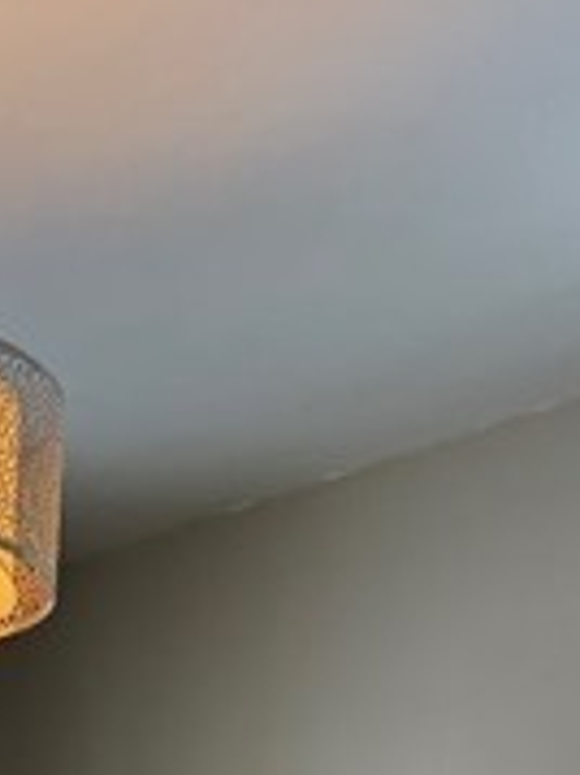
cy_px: 1312
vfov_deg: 16.5
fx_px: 2304
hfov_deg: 14.2
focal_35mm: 103
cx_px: 35
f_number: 1.78
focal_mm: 6.76
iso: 125
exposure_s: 1/238
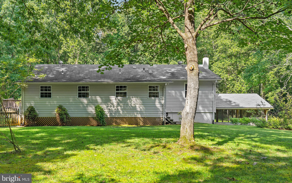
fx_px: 239
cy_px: 85
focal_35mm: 30
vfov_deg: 41.8
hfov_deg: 62.9
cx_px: 148
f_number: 8
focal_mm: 29
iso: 400
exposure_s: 1/200
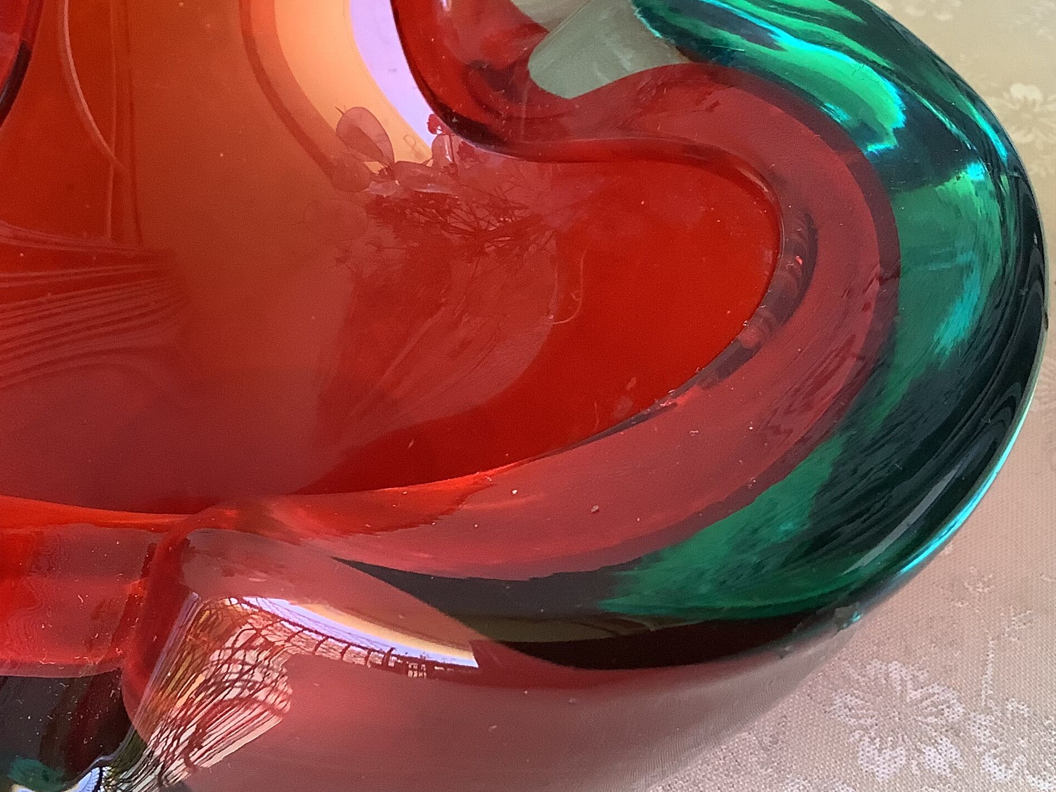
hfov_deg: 36.1
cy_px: 256
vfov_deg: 27.3
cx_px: 454
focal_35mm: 53
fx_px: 1617
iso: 125
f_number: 2.4
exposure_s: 1/60
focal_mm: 3.3
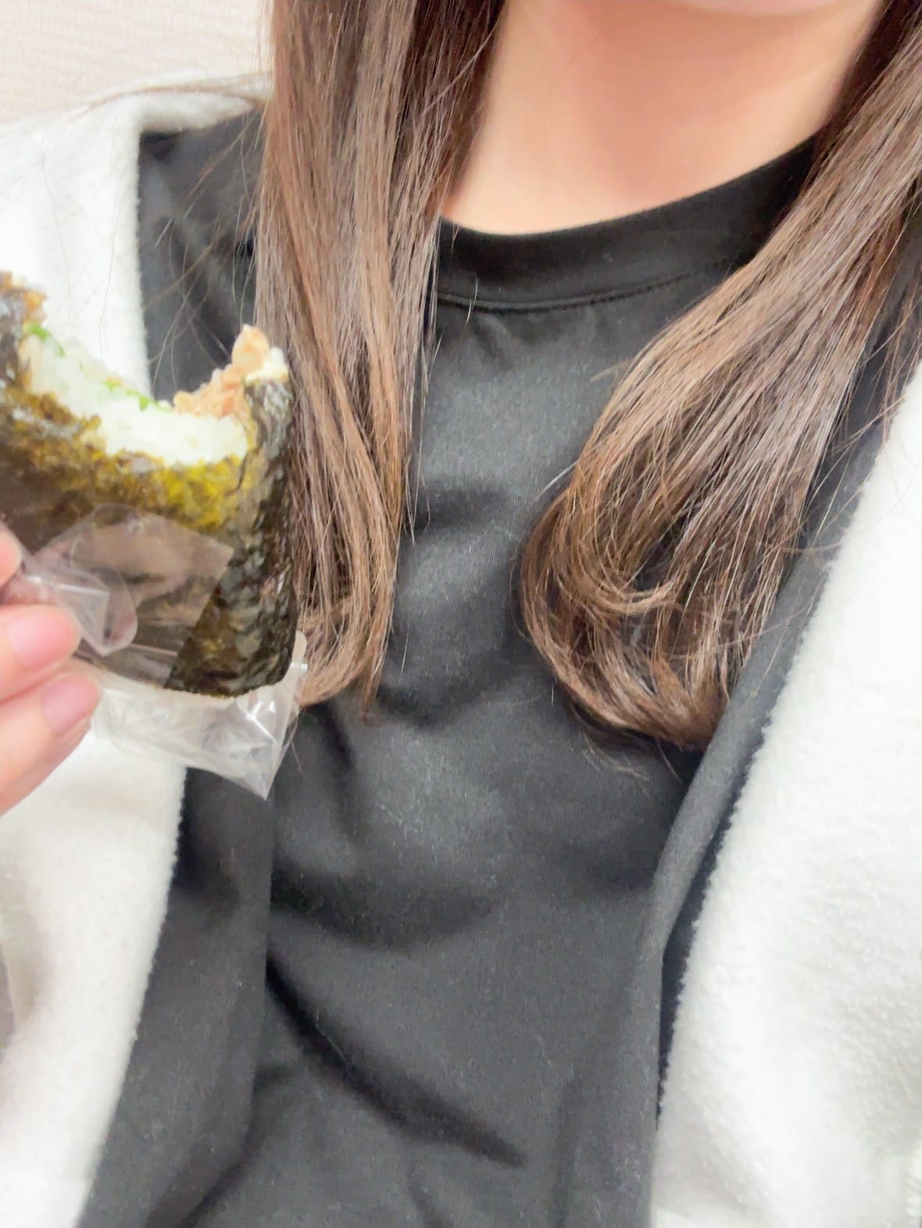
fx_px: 1065
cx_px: 461
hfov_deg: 46.8
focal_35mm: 30
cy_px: 614
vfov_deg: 59.9
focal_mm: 2.69
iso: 320
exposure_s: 1/40
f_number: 1.9
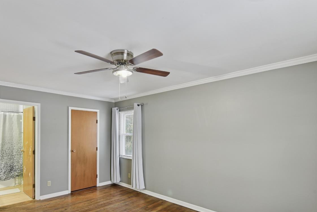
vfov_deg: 61.1
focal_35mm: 20
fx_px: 176
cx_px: 144
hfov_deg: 83.8
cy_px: 133
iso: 400
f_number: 8
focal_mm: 15
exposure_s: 1/15
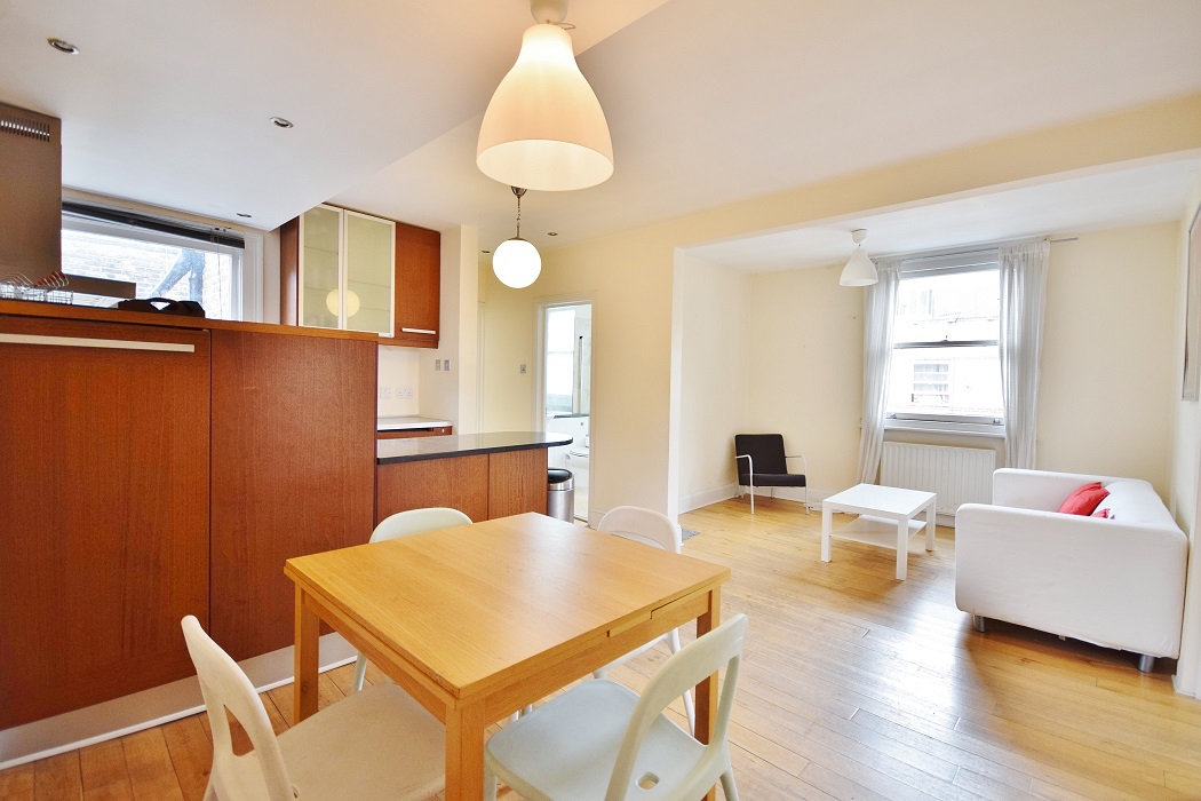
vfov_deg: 77.3
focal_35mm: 15
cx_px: 600
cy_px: 400
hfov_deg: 100.4
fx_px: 500
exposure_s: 1/60
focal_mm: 10
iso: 450
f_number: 4
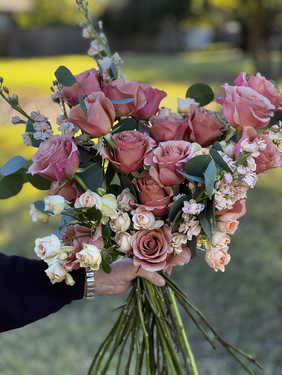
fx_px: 836
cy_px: 188
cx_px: 141
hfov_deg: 19.1
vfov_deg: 25.3
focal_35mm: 77
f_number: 2.8
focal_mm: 9
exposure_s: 1/99
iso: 40
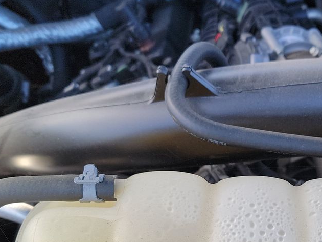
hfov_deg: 30.8
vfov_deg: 23.8
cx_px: 263
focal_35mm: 61
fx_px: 567
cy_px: 183
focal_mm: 6.7
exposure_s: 1/119
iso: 51
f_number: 1.8
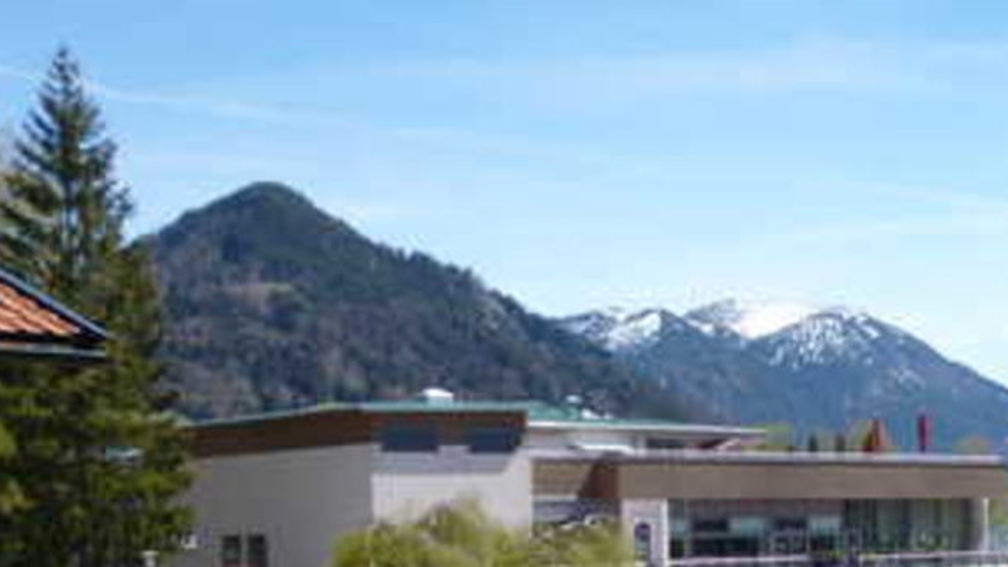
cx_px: 952
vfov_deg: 18.2
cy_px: 604
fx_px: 1711
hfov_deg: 31.0
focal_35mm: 64
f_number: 9
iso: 100
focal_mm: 5
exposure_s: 1/100
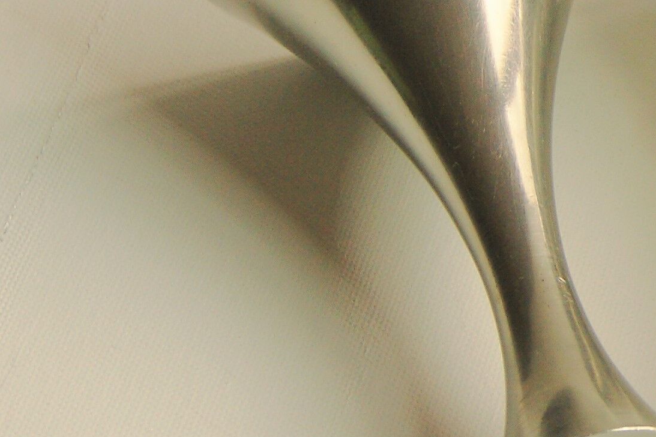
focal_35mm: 252
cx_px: 1118
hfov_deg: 7.9
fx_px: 4590
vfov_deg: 5.4
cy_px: 62
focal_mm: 40
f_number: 7.1
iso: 100
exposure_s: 1/80
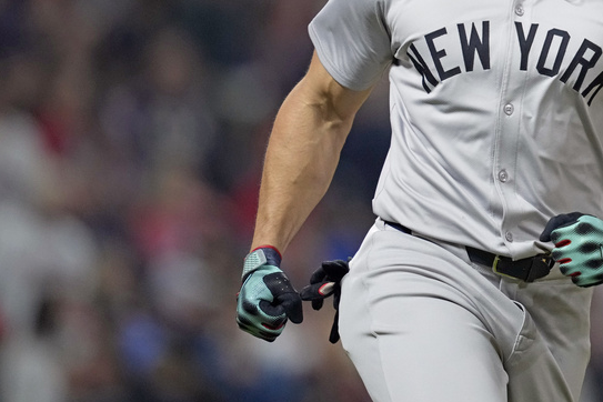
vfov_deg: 1.8
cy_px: 51
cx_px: 522
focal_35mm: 755
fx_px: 12645
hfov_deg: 2.7
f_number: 2.8
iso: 4000
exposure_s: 1/1600
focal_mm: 400
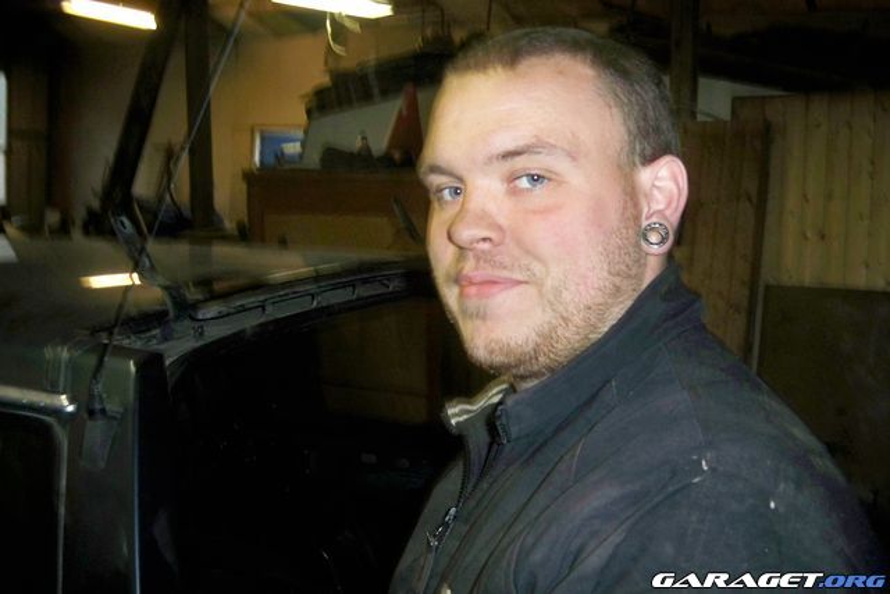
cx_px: 445
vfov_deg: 36.0
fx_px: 915
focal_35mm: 37
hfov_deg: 51.9
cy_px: 297
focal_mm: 7.9
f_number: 3.1
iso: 200
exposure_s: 1/30
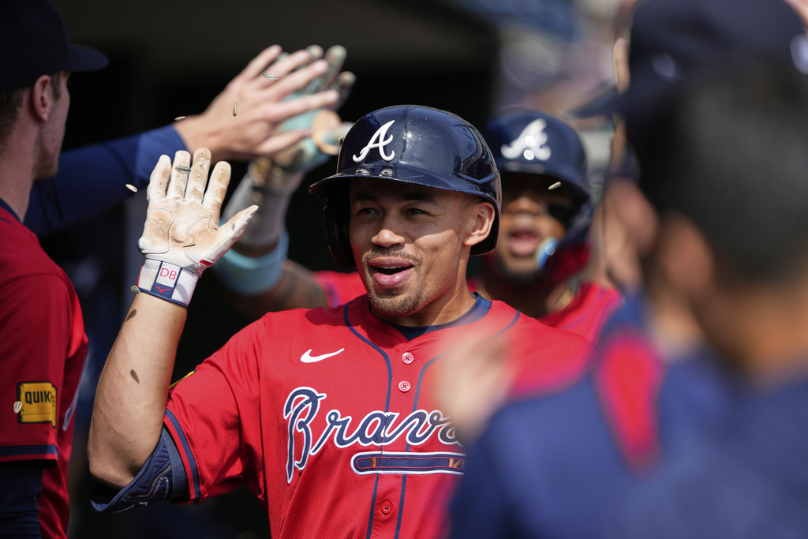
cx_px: 404
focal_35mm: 400
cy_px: 270
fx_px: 8978
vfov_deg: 3.4
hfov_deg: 5.2
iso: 160
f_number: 2.8
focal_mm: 400
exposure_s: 1/3200
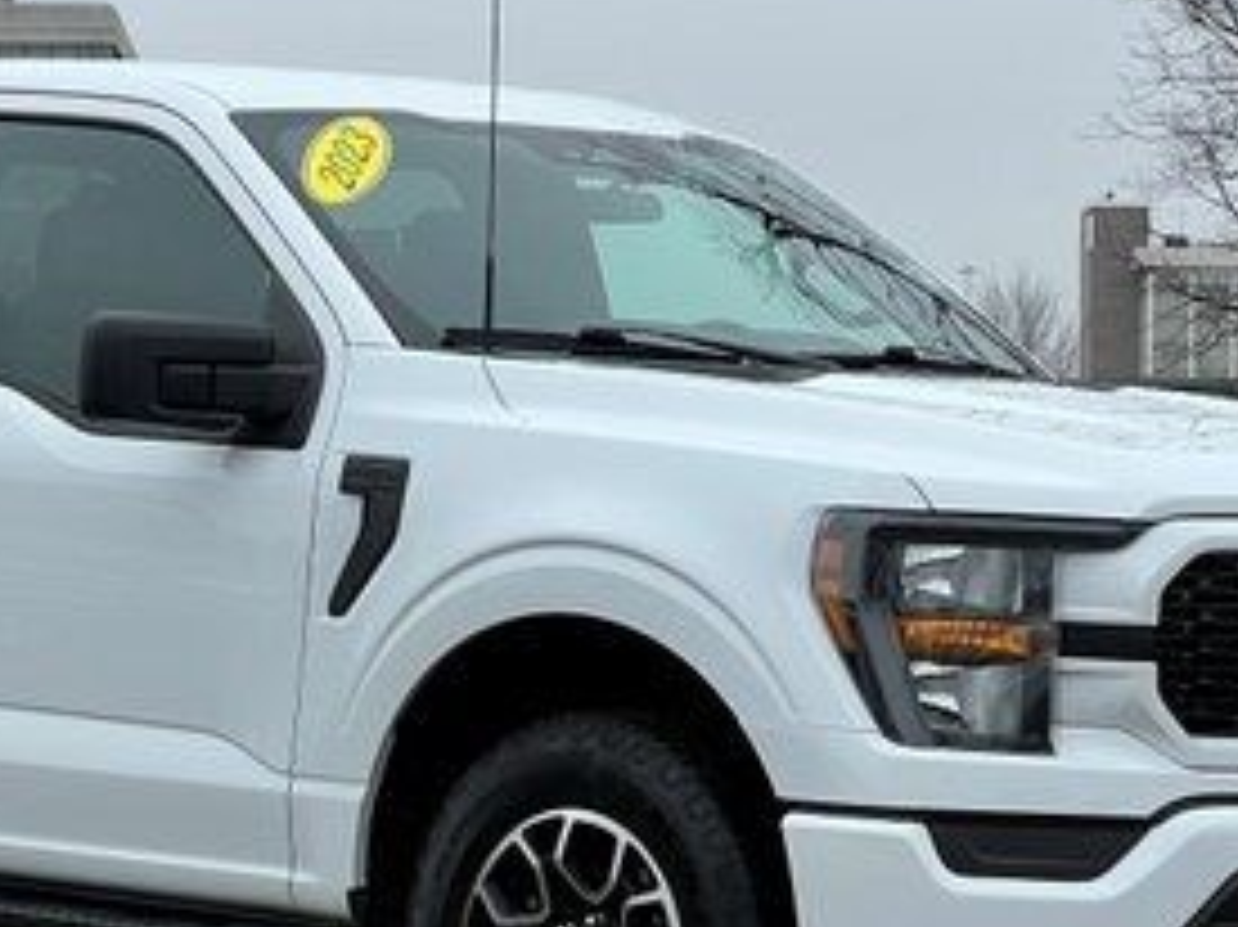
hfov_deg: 11.0
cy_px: 580
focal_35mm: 179
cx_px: 252
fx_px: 6399
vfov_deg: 8.3
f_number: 2.8
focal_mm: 9
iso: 32
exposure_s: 1/451
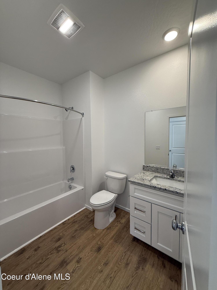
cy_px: 145
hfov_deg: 85.7
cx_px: 108
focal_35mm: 14
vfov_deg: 102.1
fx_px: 117
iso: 160
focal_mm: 2.22
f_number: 2.2
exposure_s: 1/120
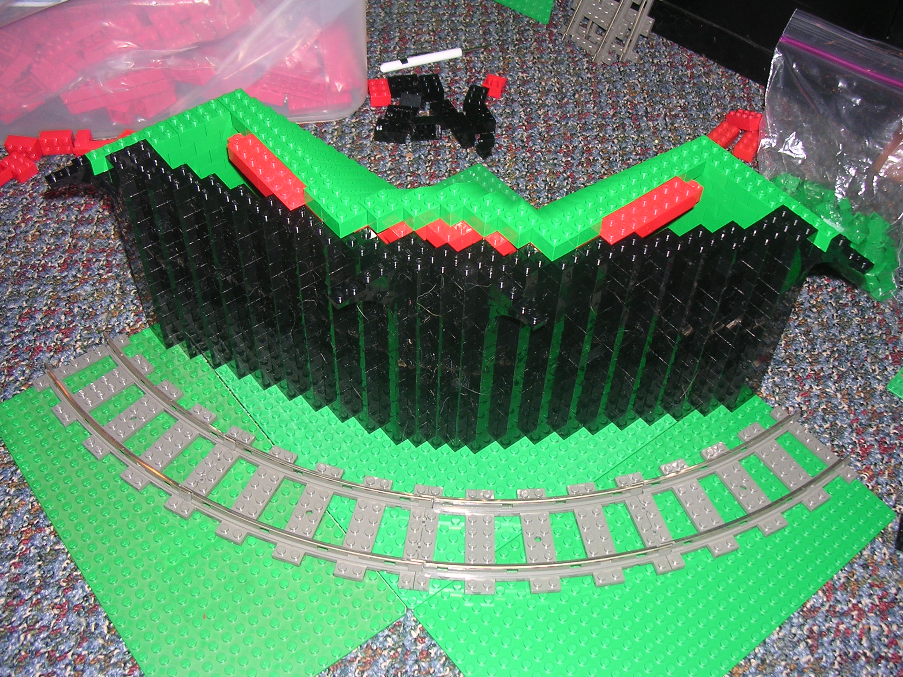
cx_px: 452
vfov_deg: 37.7
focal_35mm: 38
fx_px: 991
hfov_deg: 49.0
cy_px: 338
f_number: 2.8
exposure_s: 1/60.1
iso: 100
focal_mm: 5.8
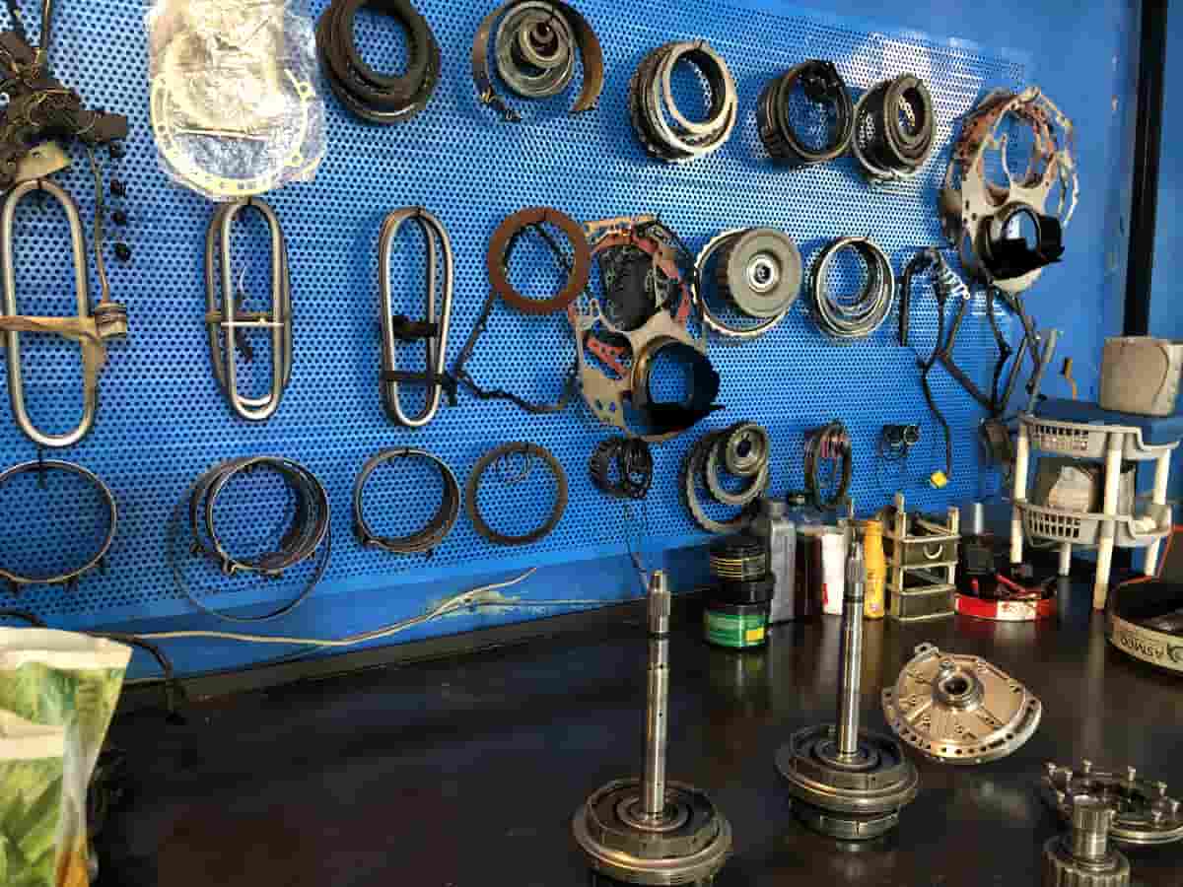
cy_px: 444
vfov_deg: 49.7
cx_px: 592
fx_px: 957
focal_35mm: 28
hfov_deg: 63.4
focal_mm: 3.99
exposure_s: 1/25
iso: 40
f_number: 1.8
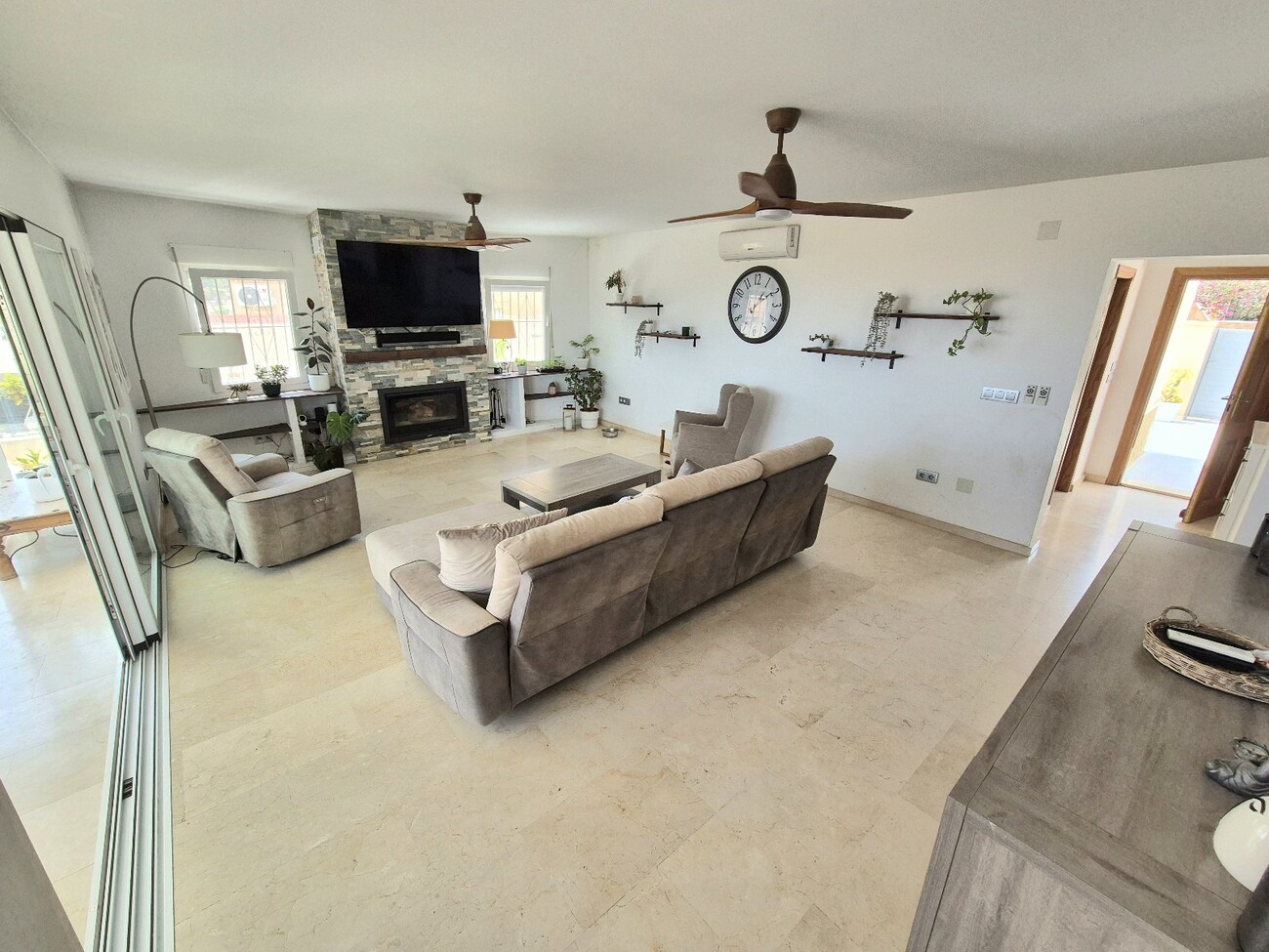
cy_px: 476
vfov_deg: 89.9
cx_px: 634
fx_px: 477
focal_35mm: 13
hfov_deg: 106.2
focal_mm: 2.2
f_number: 2.2
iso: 80
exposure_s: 1/370
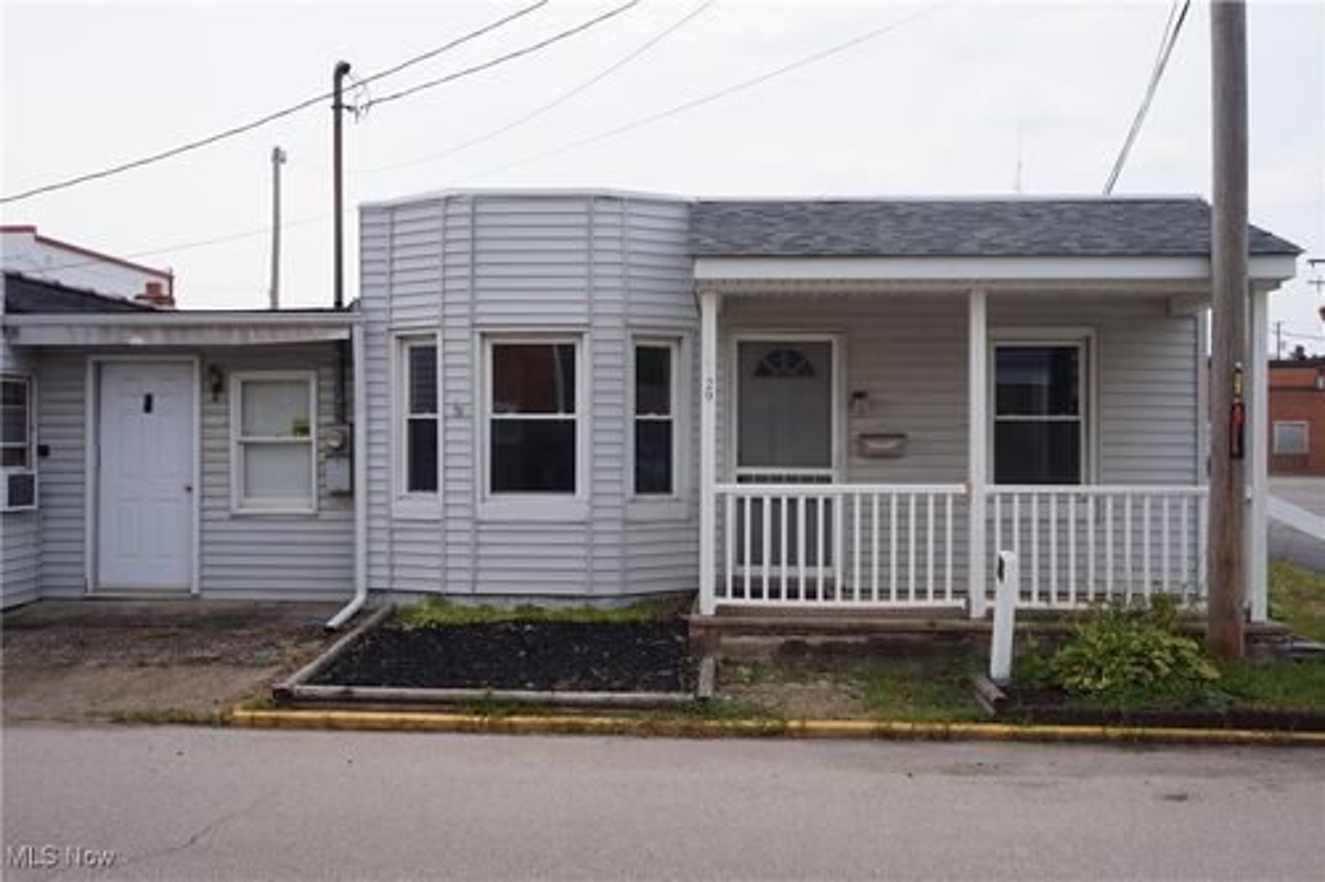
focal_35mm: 33
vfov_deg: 39.9
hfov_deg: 57.2
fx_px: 1214
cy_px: 441
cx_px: 662
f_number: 13
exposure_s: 1/80
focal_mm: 22
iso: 100
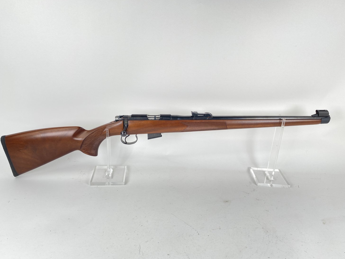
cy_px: 128
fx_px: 269
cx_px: 172
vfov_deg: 51.4
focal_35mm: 27
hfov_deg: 65.3
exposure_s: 1/147
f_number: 1.8
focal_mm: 4.25
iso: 32
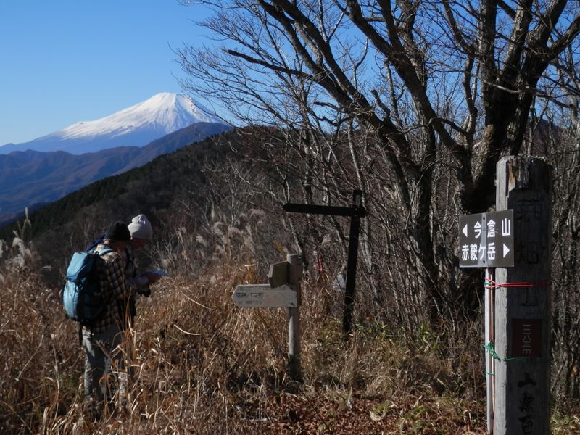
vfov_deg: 27.0
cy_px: 218
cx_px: 290
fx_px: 905
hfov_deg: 35.5
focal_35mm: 54
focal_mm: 9.8
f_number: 11.6
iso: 80
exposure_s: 1/125
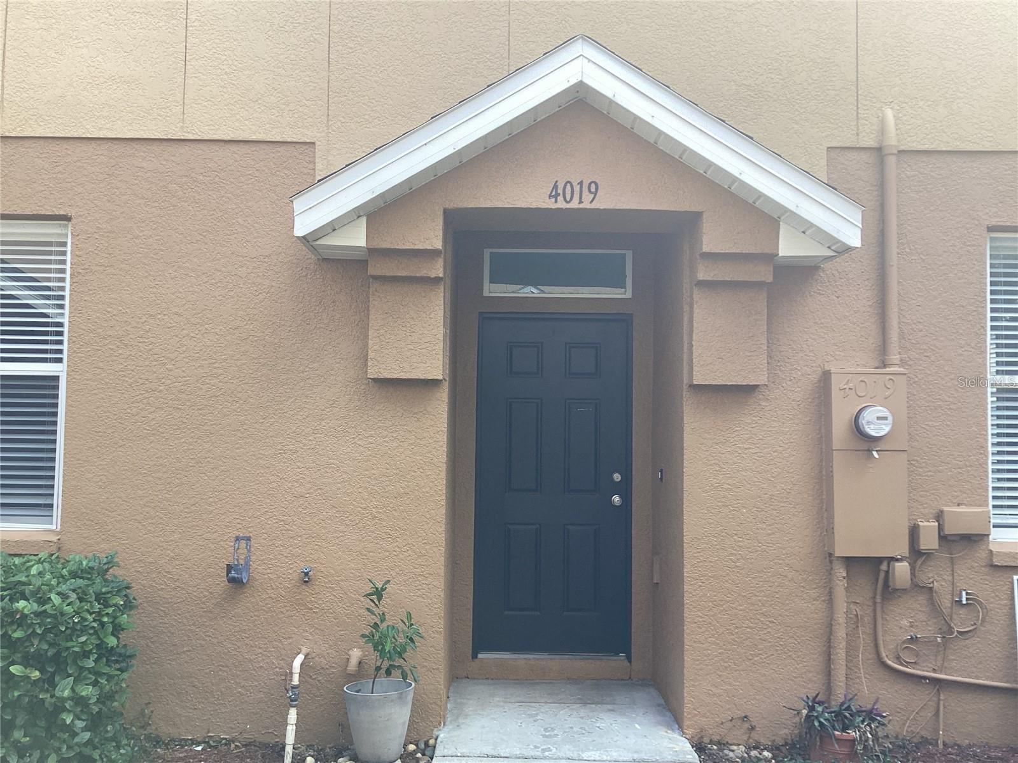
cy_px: 382
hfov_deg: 58.4
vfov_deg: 45.4
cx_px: 509
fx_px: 912
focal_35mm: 31
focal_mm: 3.3
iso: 25
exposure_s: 1/120
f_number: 2.4
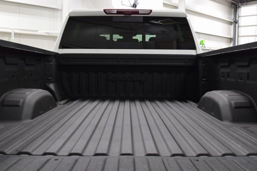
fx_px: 257
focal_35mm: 36
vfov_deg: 36.9
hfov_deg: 53.1
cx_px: 128
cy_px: 86
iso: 640
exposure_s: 1/15
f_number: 6.3
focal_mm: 24
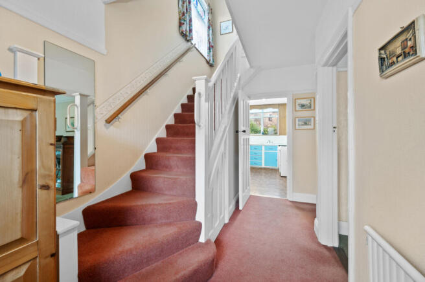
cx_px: 212
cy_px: 141
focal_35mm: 14
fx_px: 165
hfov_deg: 104.3
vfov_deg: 81.1
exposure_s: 4
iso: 200
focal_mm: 14
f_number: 16
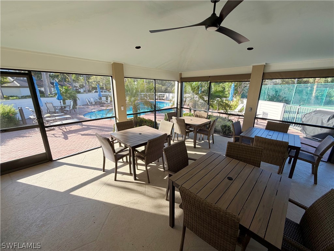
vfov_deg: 85.7
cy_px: 126
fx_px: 135
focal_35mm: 14
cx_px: 167
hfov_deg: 102.1
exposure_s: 1/296
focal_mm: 2.22
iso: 50
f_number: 2.2
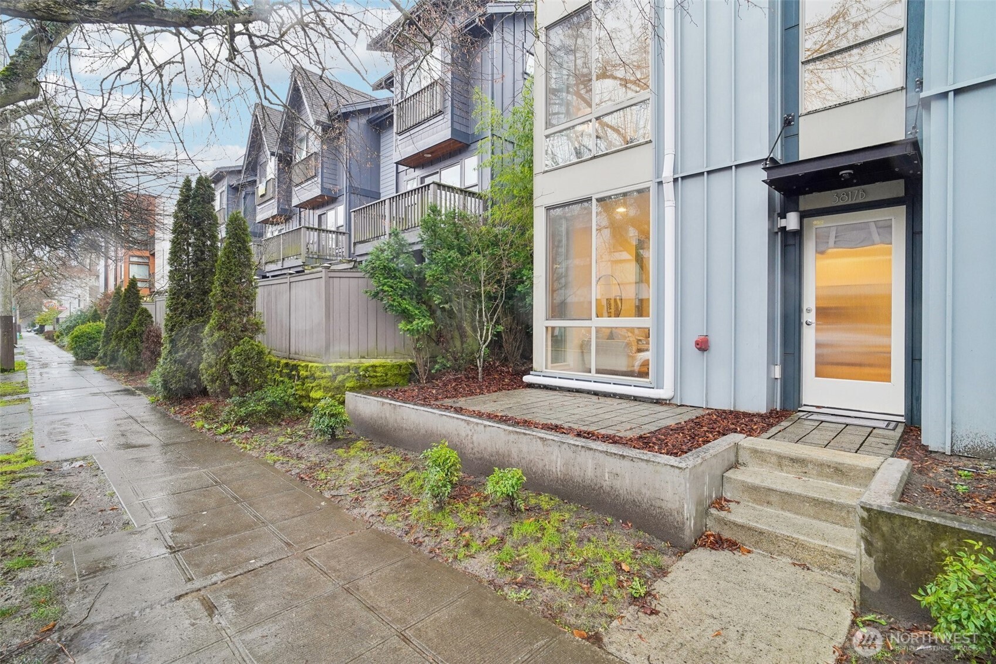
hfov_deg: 96.7
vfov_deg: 73.7
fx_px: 443
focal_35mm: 16
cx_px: 498
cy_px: 332
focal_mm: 16
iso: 1600
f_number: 8
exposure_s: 1/25
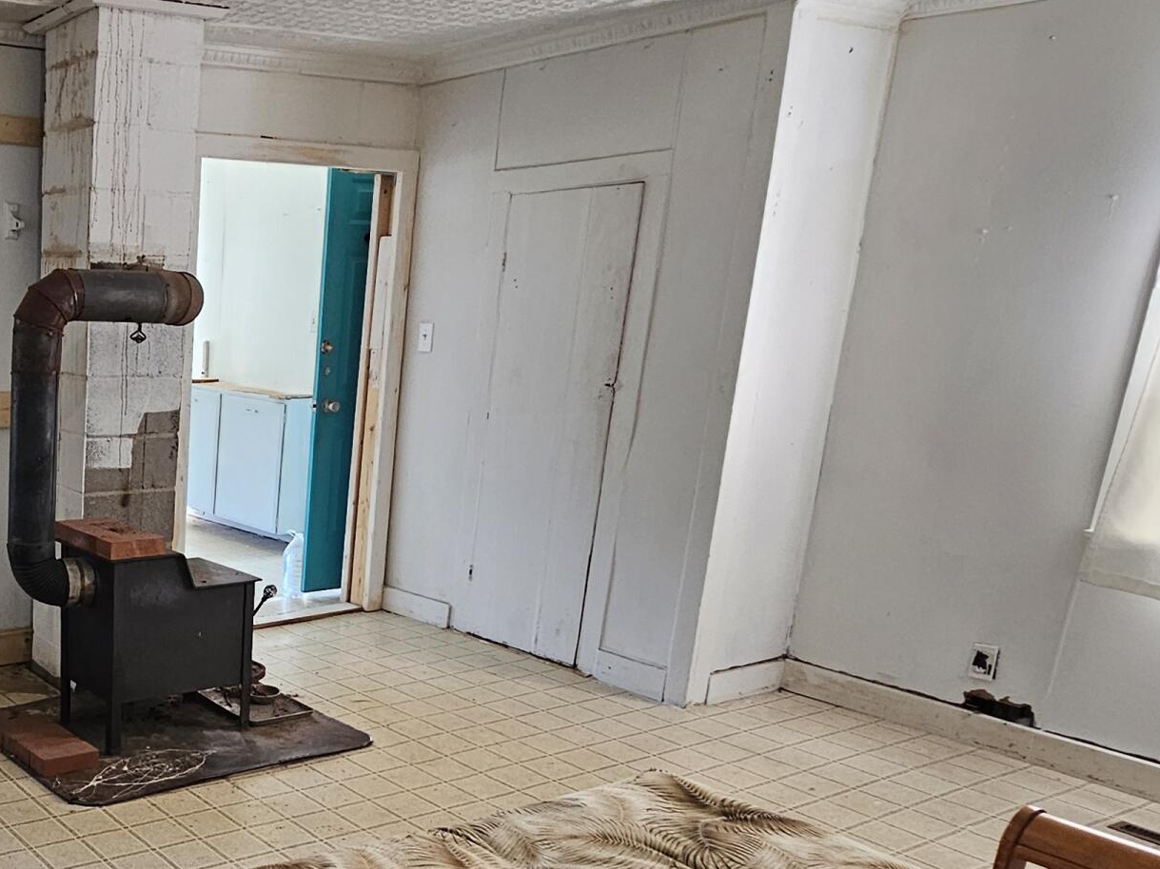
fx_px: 1072
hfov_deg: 48.7
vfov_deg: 43.1
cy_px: 622
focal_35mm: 32
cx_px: 50
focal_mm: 2.2
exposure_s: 1/60
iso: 160
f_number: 2.2
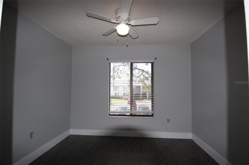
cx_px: 124
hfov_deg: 100.5
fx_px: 104
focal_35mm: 15
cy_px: 82
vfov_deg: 77.1
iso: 400
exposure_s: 1/400
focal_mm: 10
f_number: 3.5
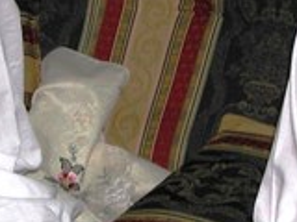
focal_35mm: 252
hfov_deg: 7.9
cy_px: 57
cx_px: 158
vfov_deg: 5.9
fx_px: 2162
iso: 100
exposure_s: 1/60.1
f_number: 3.7
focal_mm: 14.2
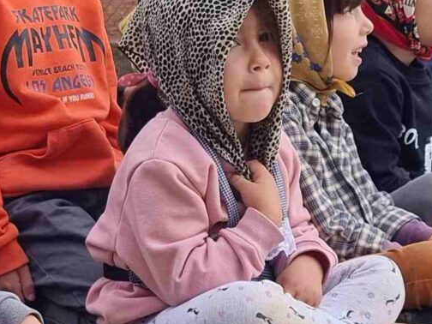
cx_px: 217
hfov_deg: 16.1
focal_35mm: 122
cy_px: 177
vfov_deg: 12.1
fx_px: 1523
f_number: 1.8
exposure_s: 1/276
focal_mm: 6.7
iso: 50
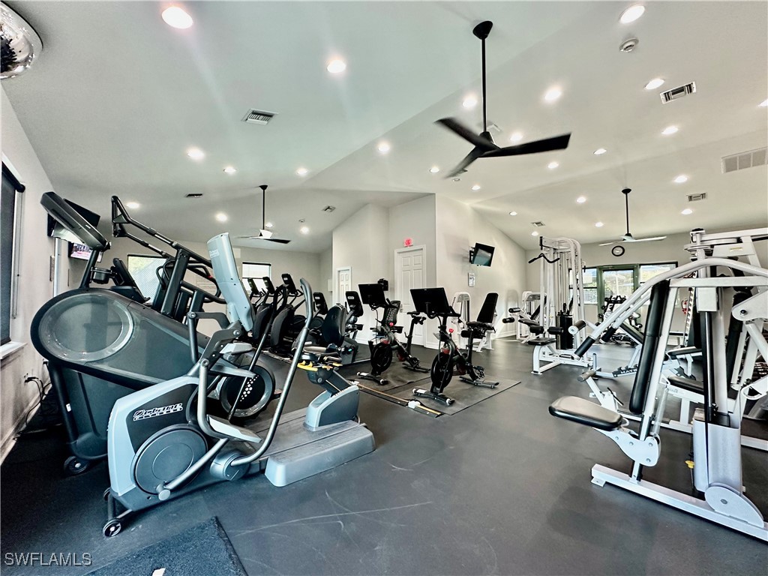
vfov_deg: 85.7
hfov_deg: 102.1
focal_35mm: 14
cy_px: 288
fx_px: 311
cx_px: 384
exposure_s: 1/60
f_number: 2.2
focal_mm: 2.22
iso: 250
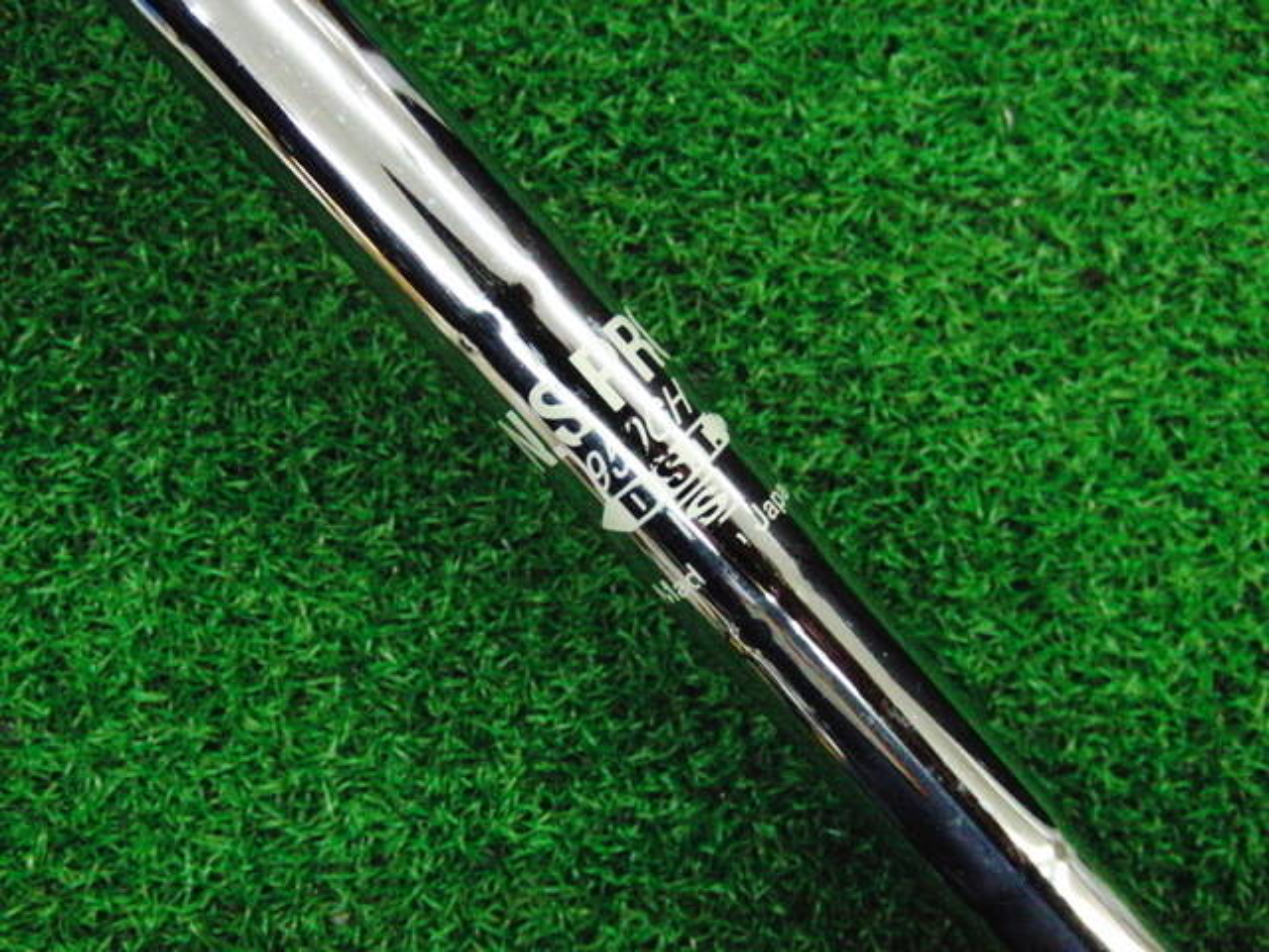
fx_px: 1356
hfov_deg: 50.1
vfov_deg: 38.7
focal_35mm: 37
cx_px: 634
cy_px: 476
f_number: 3.6
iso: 3200
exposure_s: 1/320
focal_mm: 6.42
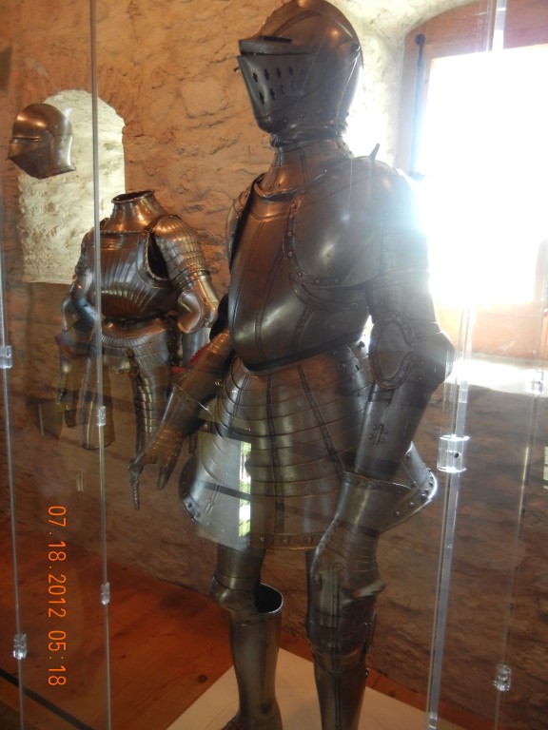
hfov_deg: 46.8
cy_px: 365
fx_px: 633
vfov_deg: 60.0
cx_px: 274
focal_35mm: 30
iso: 400
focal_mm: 5.4
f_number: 3.5
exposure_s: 1/33.8
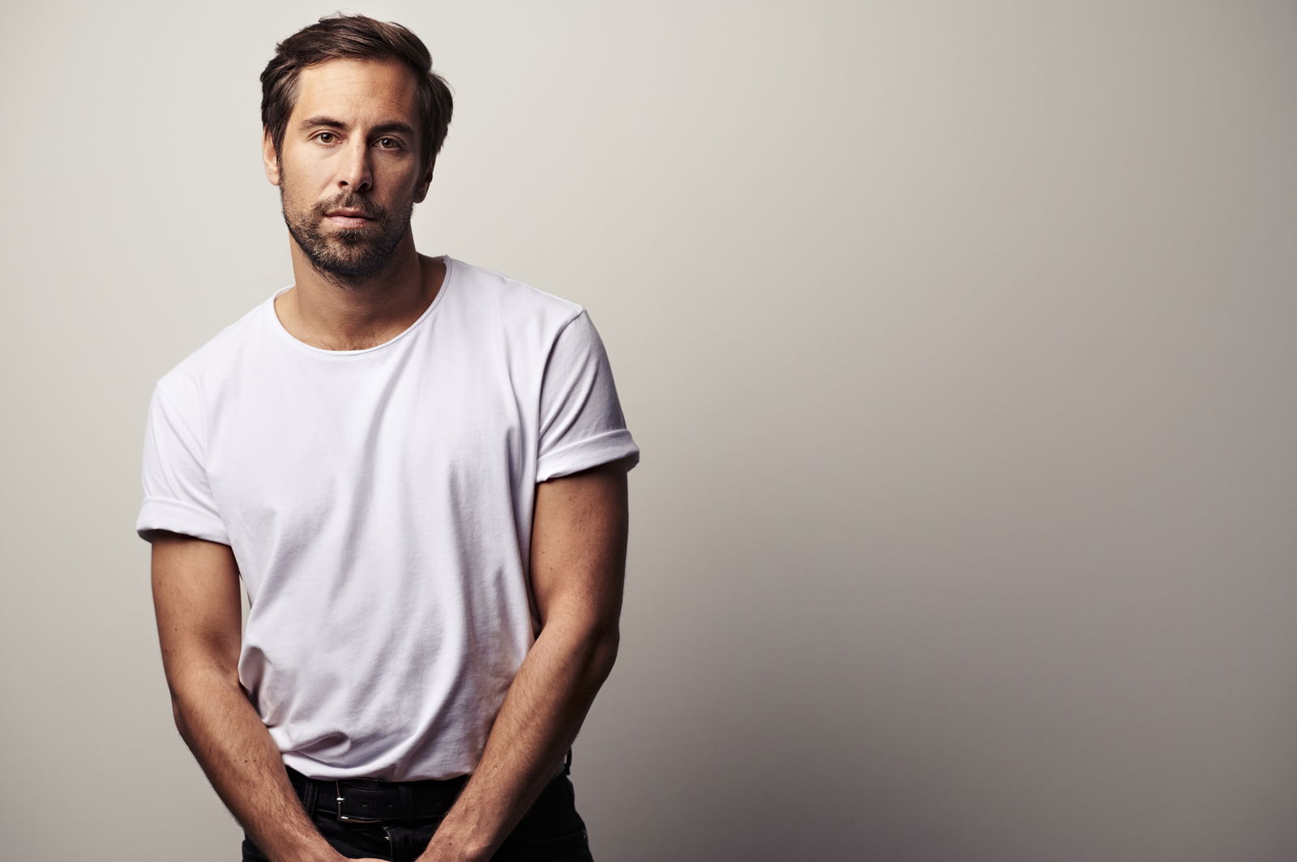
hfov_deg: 23.9
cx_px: 648
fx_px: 3060
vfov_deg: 16.0
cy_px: 431
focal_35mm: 85
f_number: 3.5
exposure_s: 1/200
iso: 640
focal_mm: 85
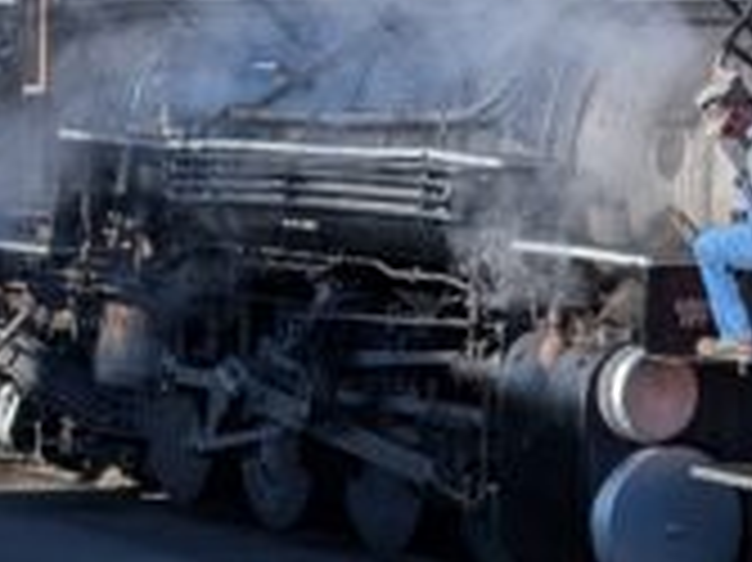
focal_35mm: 176
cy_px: -67
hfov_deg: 11.2
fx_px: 3821
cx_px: 396
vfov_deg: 8.4
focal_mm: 6.9
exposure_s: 1/879
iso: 20
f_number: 1.68
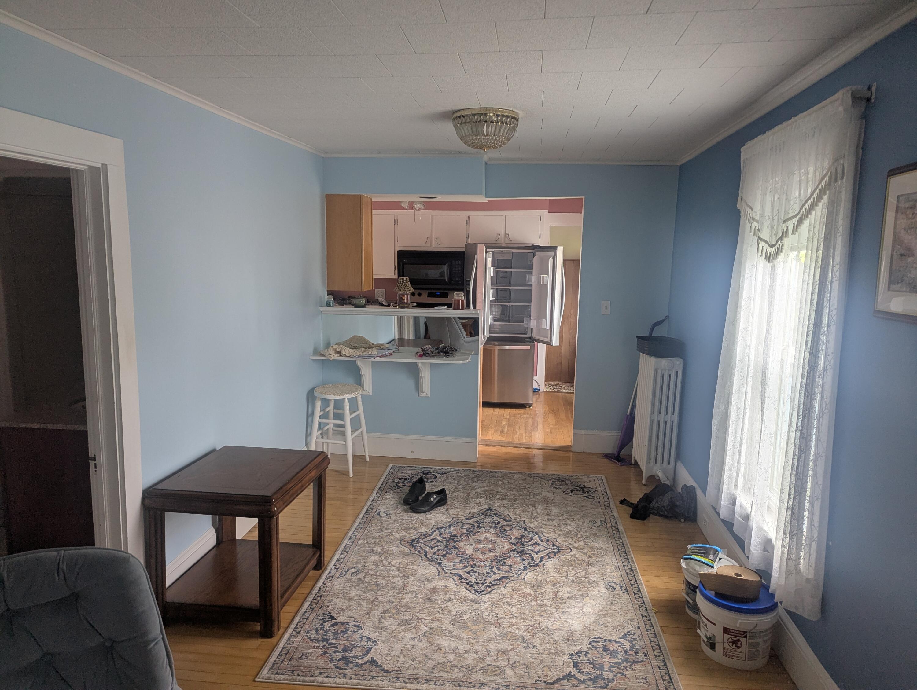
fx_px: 637
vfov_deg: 56.9
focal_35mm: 24
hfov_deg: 71.5
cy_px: 345
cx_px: 458
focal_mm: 6.81
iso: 48
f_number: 1.85
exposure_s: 1/82
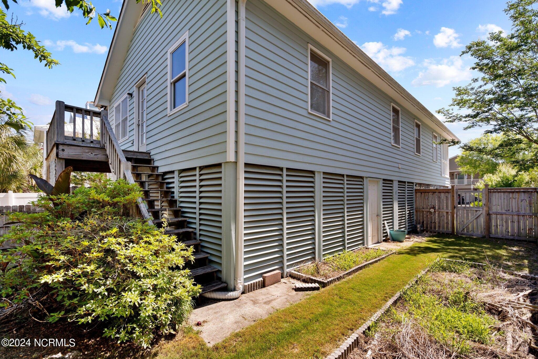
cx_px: 269
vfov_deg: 73.7
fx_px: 239
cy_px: 180
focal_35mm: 16
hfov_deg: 96.7
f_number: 4
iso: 200
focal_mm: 16
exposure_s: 1/800
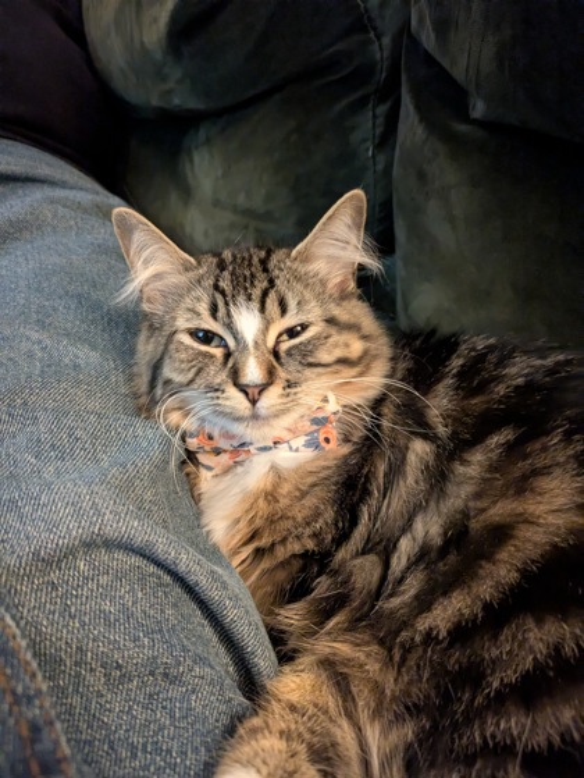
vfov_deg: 69.4
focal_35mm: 25
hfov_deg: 54.9
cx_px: 292
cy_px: 389
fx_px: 562
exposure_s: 1/15
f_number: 1.89
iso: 2832
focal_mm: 5.43
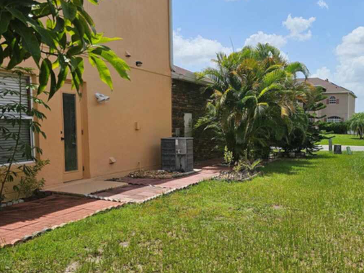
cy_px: 146
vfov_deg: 42.9
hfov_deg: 53.5
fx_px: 347
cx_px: 260
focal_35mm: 33
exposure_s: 1/1208
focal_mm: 6.3
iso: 10
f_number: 1.7
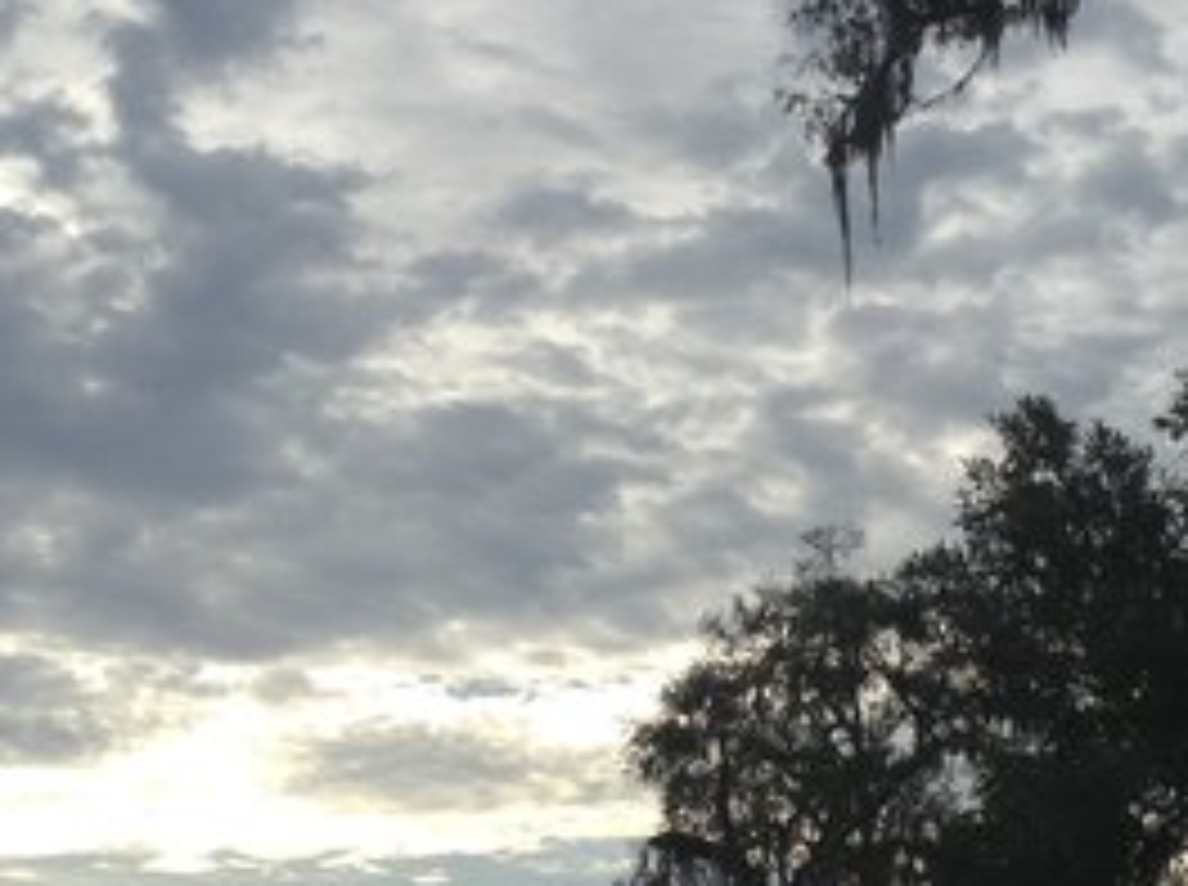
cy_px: 634
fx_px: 2295
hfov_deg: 29.0
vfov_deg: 21.7
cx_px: 702
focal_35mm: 67
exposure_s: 1/1610
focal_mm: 3.3
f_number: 2.4
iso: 25
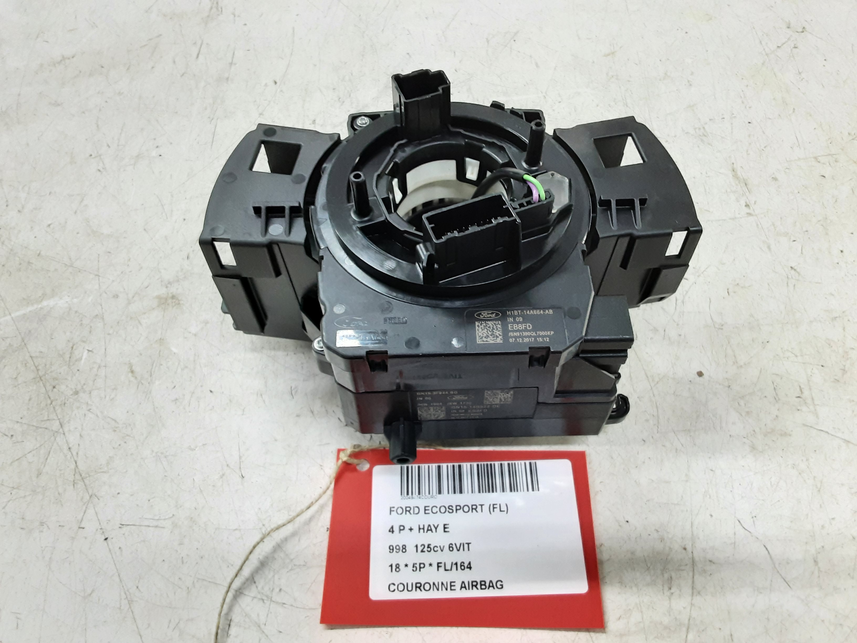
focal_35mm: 27
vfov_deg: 51.4
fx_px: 668
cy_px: 322
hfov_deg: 65.3
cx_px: 428
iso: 160
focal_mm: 2.91
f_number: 1.9
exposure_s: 1/50
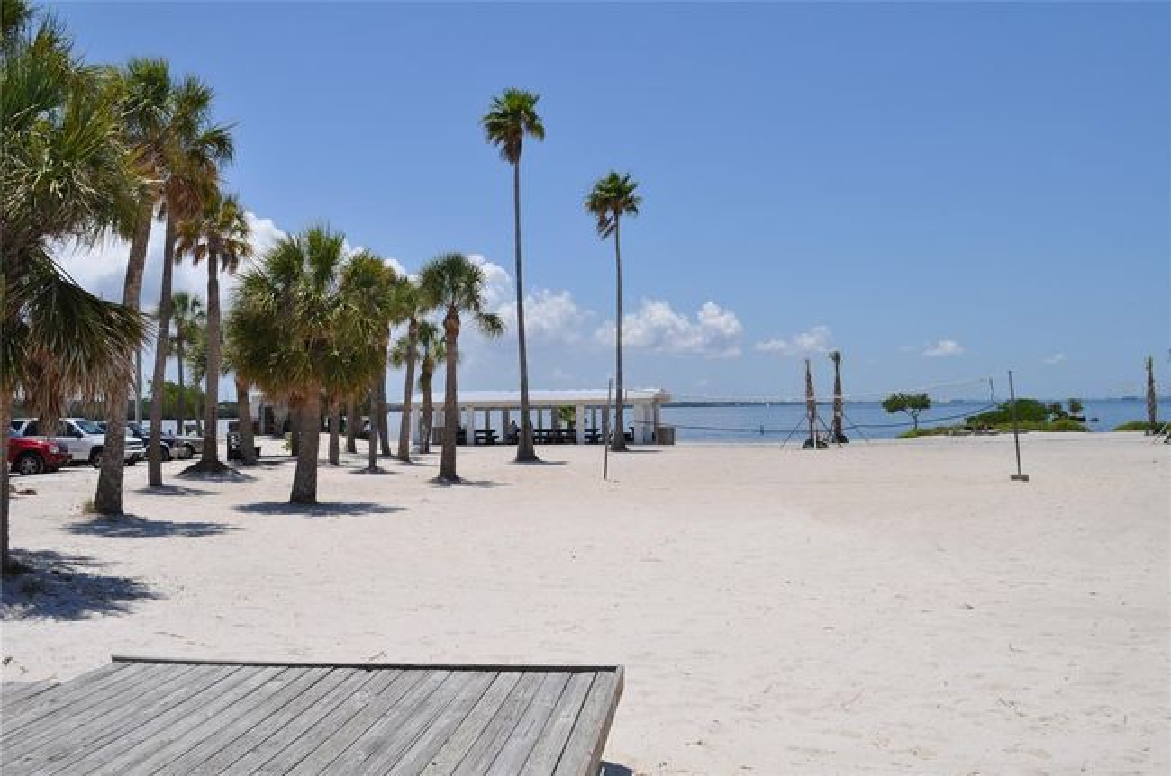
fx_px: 1072
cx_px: 586
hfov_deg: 57.3
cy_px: 388
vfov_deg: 39.8
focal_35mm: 33
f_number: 11
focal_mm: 22
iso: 200
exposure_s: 1/500
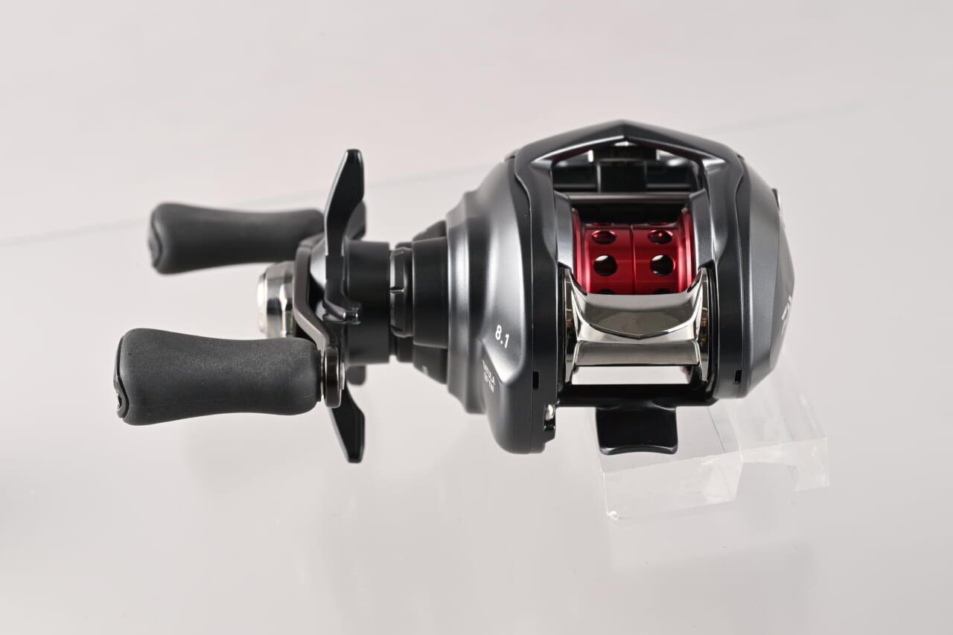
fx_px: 2779
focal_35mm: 105
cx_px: 476
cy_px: 318
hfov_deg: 19.5
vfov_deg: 13.0
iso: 200
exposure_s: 1/125
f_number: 14
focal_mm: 105
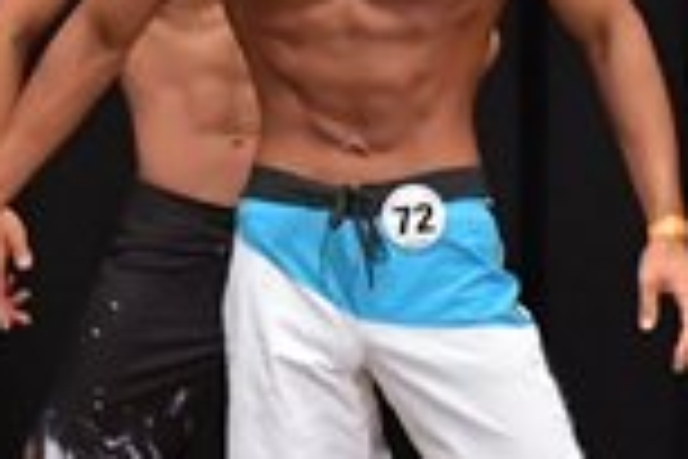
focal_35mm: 853
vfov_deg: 1.6
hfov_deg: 2.4
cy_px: 338
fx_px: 16301
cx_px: 205
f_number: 5.6
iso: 6400
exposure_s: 1/400
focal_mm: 112
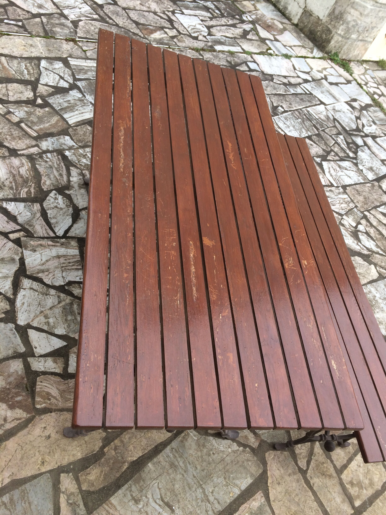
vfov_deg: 61.7
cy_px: 258
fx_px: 431
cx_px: 193
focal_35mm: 29
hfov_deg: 48.2
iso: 32
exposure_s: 1/100
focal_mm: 4.15
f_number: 2.2
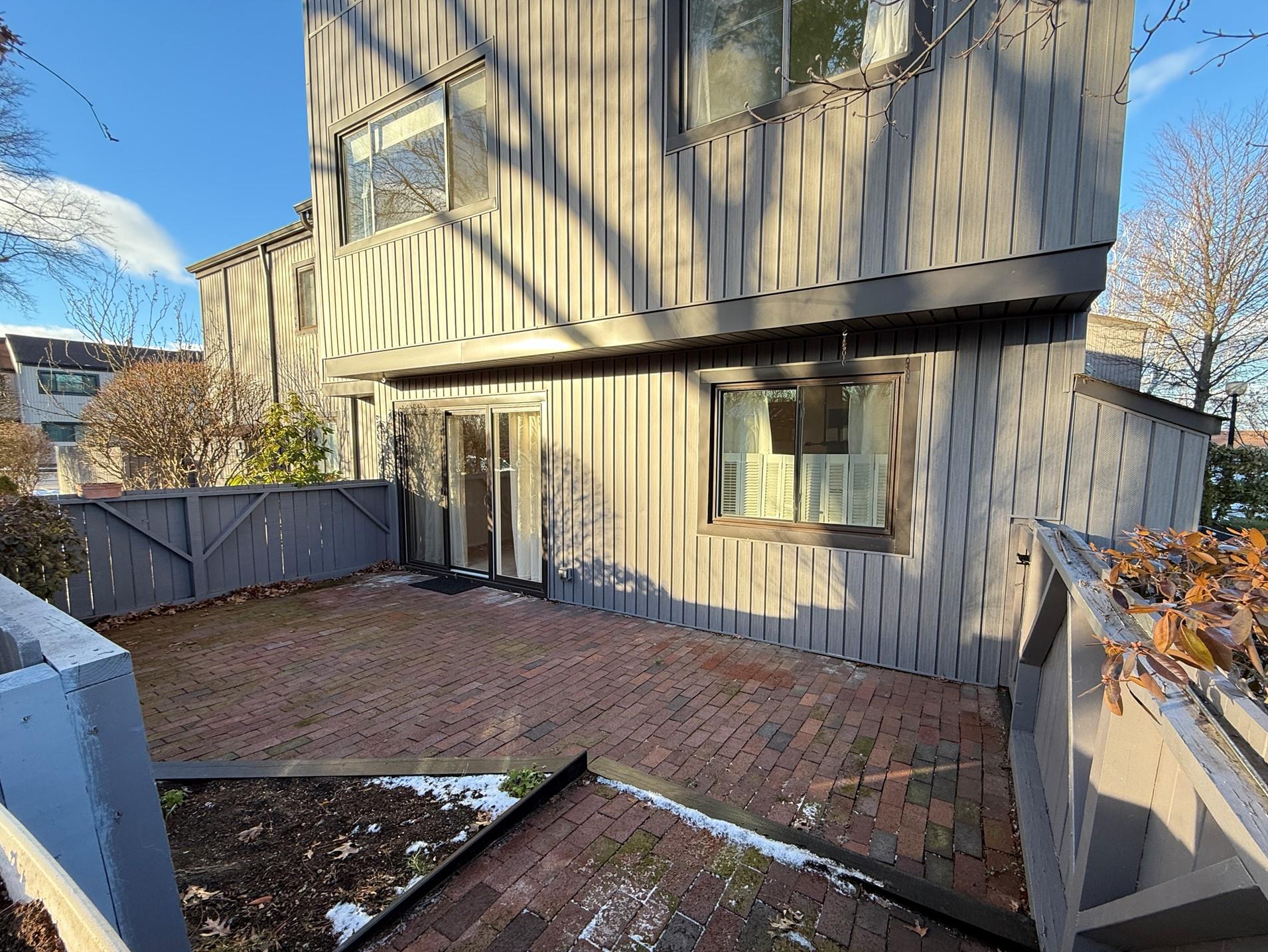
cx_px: 648
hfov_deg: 98.1
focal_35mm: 15
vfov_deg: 81.7
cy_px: 499
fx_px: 550
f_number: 2.2
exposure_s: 1/152
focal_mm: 2.22
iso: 64
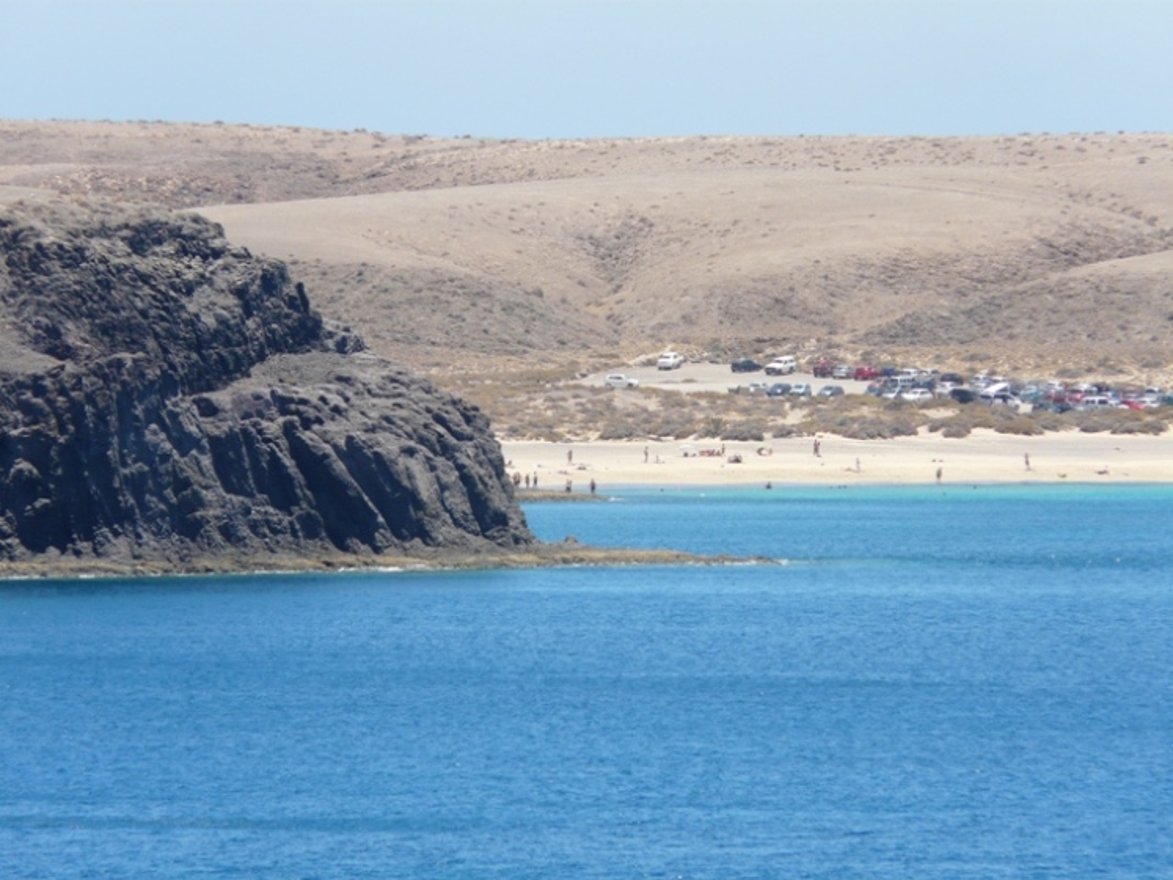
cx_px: 586
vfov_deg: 2.9
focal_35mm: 504
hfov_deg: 3.9
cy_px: 440
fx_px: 17076
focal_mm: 82.8
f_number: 5.6
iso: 100
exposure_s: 1/320
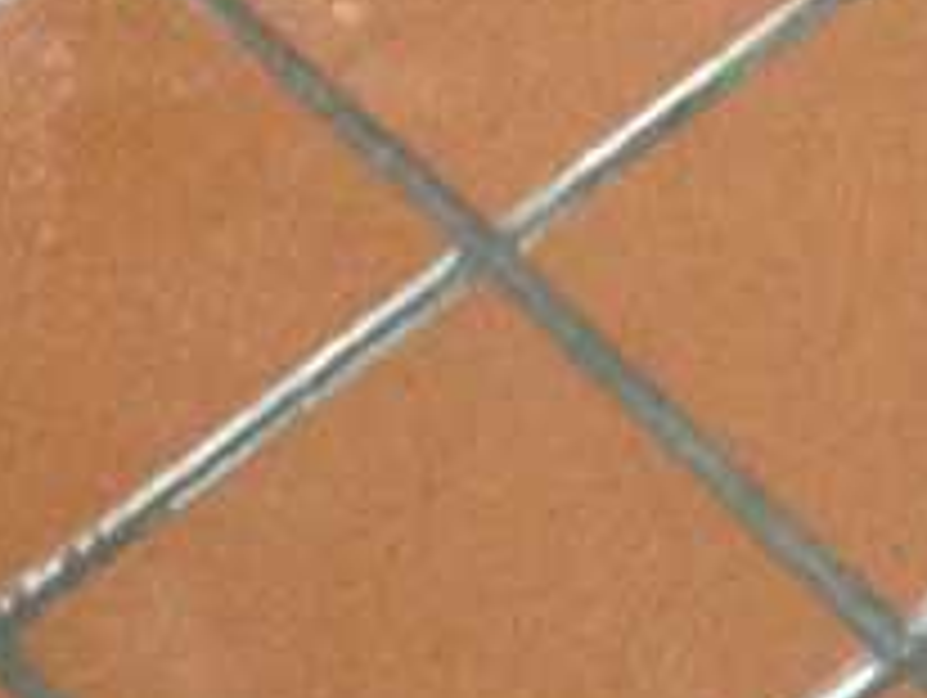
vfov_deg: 6.4
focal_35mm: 226
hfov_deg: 8.7
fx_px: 6059
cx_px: 1028
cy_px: -590
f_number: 2.4
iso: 320
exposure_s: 1/20
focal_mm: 4.28
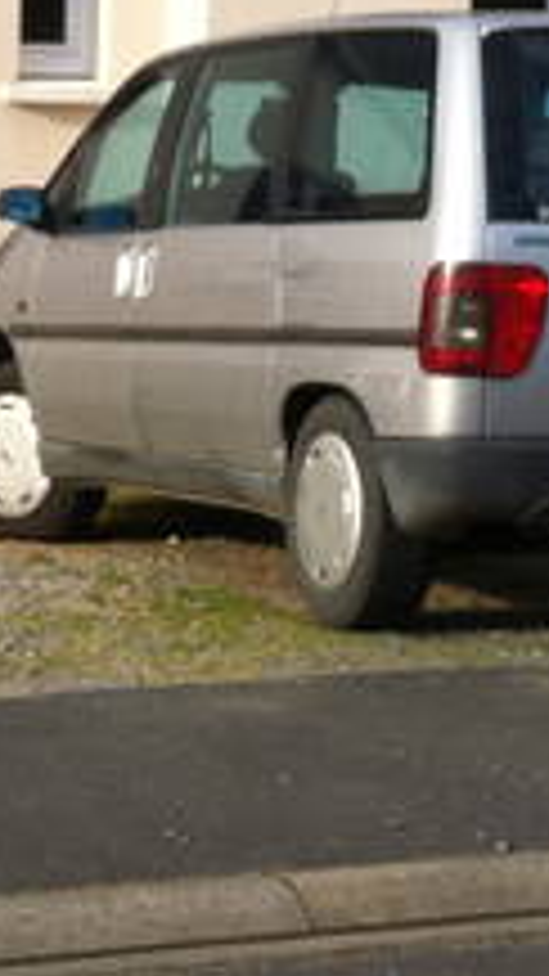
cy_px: -169
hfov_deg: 8.7
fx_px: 3599
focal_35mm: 139
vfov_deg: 15.0
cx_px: 238
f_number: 2.8
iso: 80
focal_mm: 3.85
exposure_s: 1/718
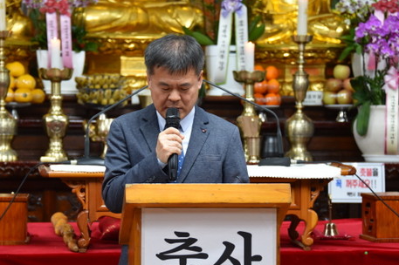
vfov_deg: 9.9
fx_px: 1528
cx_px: 178
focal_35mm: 138
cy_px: 169
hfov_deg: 14.9
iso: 1400
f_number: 5.3
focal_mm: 105
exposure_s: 1/60
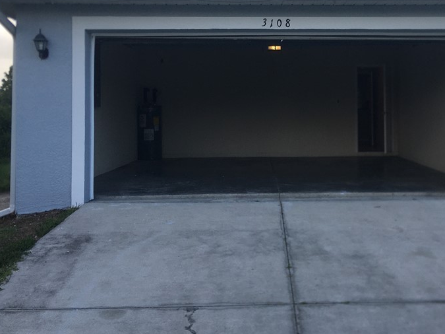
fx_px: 566
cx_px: 299
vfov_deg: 32.7
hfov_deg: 42.3
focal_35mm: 44
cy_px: 119
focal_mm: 4.15
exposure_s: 1/396
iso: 25
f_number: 2.2
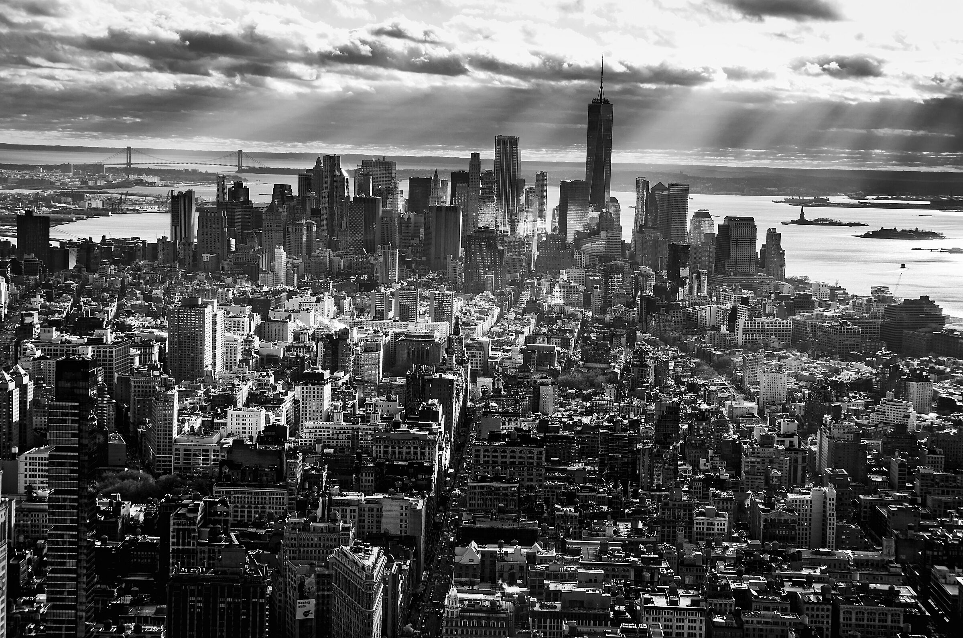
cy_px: 319
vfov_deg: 20.5
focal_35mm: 66
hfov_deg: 30.6
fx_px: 1762
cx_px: 482
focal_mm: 44
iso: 100
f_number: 10
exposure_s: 1/50
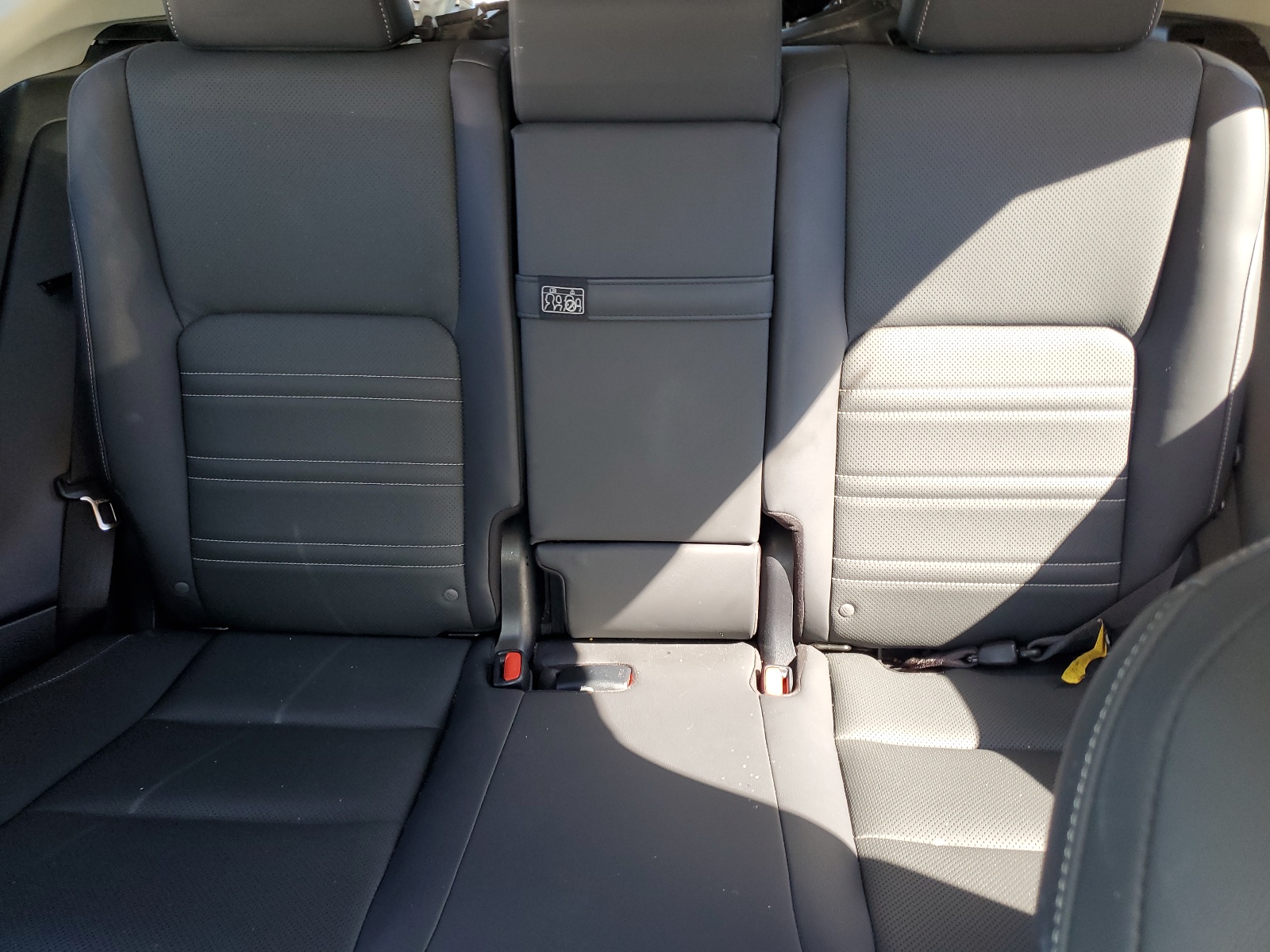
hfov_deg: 67.3
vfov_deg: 53.1
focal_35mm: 26
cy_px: 476
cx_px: 635
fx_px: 954
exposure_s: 1/60.2
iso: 62
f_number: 1.5
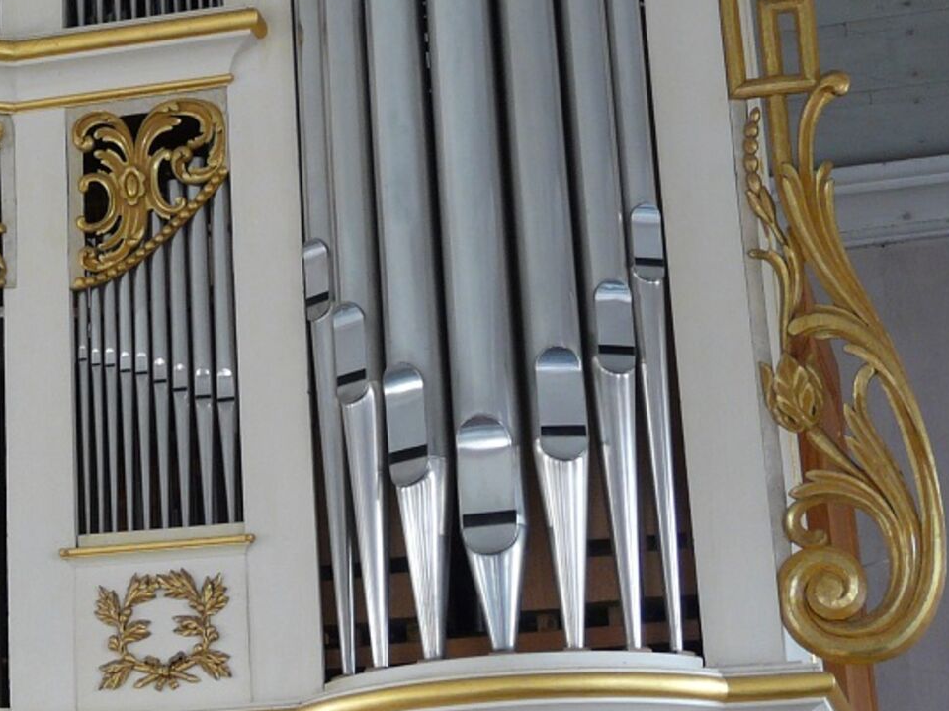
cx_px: -84
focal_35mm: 115
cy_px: 125
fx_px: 3153
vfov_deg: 12.8
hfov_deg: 16.6
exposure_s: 1/6
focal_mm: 7.9
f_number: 3.2
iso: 100
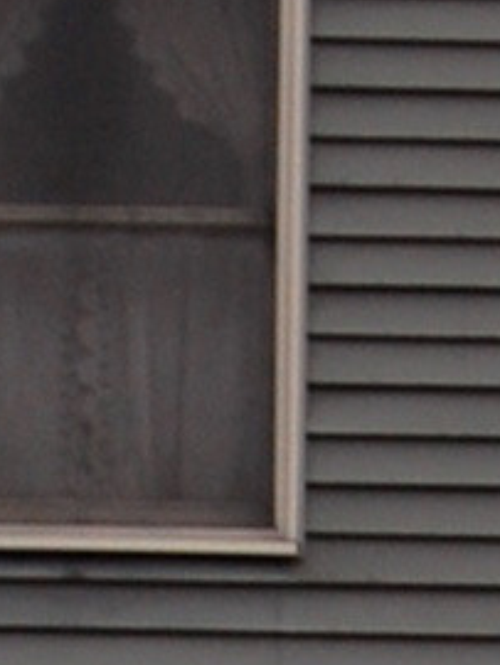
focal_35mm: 625
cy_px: 2091
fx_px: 12018
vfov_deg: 3.1
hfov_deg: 2.4
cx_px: -337
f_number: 6.3
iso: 400
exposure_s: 1/800
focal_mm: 52
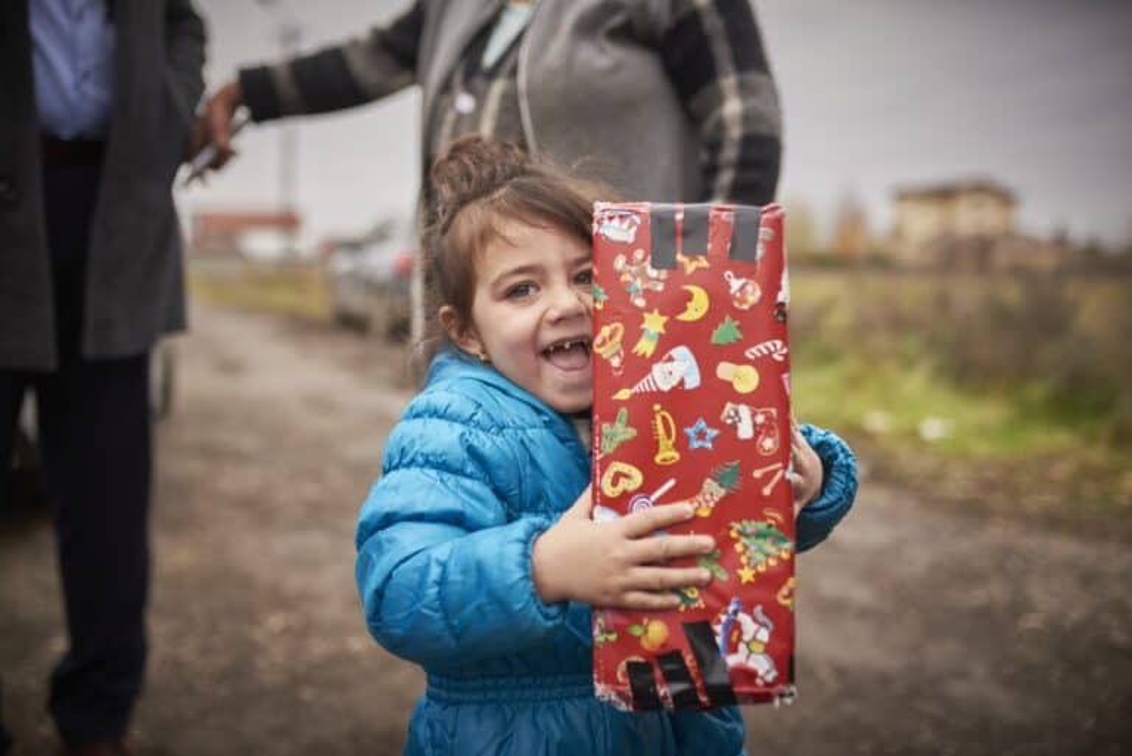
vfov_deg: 37.9
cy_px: 378
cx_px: 566
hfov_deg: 54.4
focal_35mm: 35
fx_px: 1101
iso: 640
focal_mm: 35
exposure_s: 1/4000
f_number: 1.4
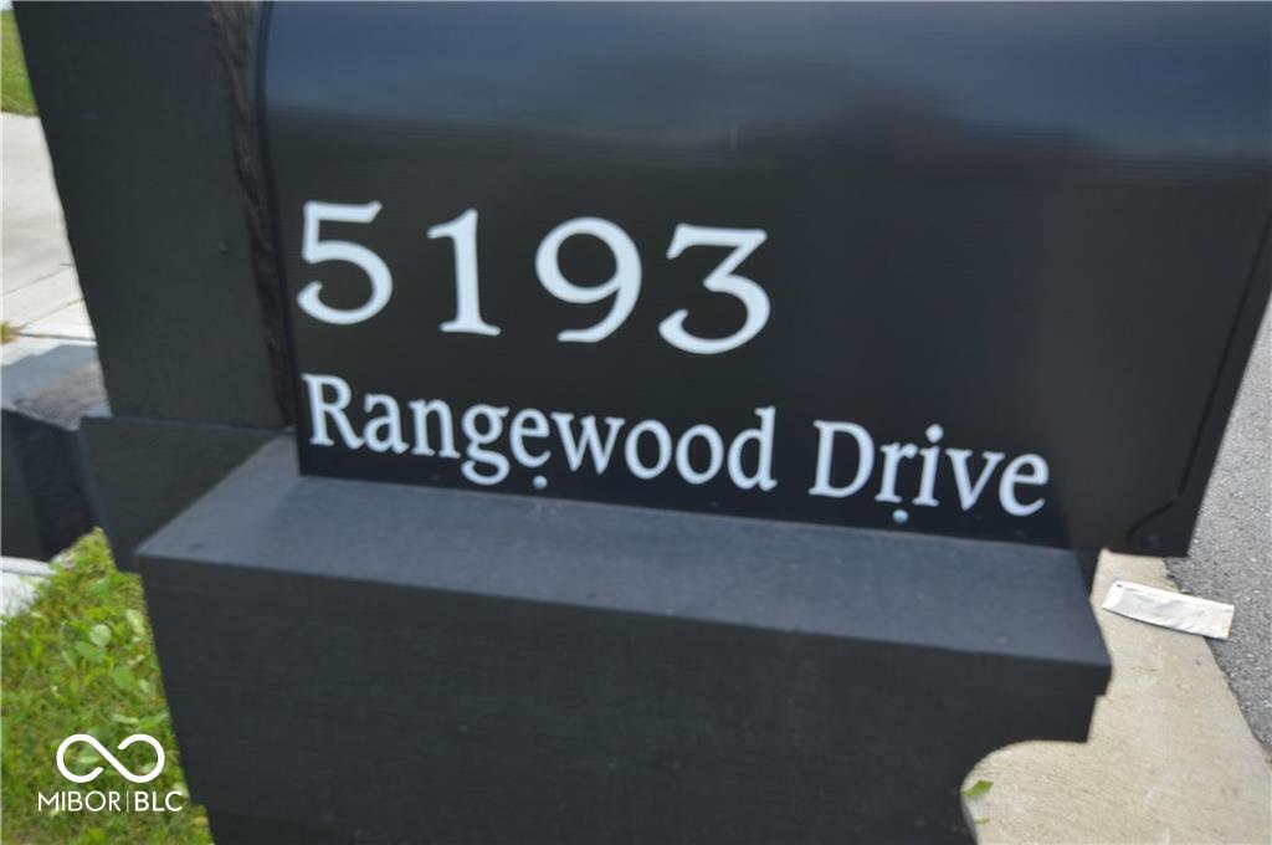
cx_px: 636
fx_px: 1059
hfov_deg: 62.0
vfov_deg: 43.5
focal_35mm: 30
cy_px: 422
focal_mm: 20
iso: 140
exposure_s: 1/125
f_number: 5.6
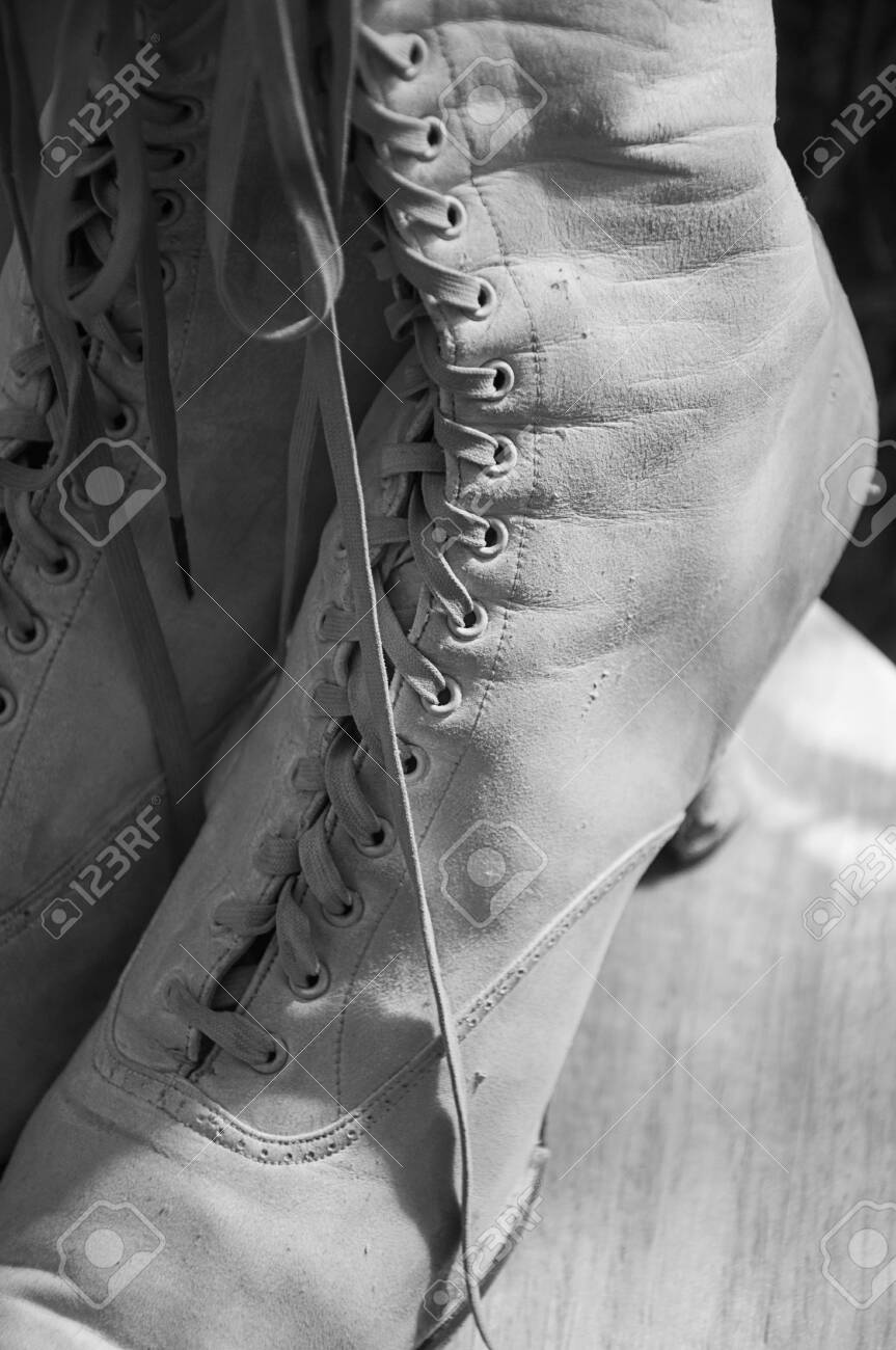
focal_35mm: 112
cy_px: 675
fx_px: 4212
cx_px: 448
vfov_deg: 18.2
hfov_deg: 12.1
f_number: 5.3
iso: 200
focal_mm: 75
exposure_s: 1/60
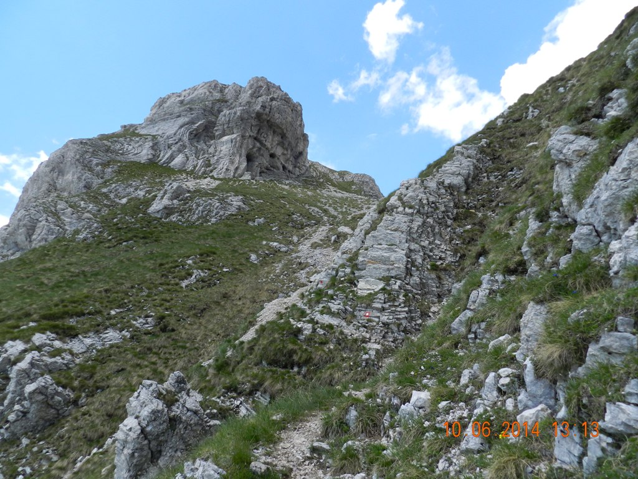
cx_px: 319
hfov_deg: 73.9
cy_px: 240
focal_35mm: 23
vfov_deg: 58.9
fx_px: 424
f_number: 3.4
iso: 160
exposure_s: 1/1000
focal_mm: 4
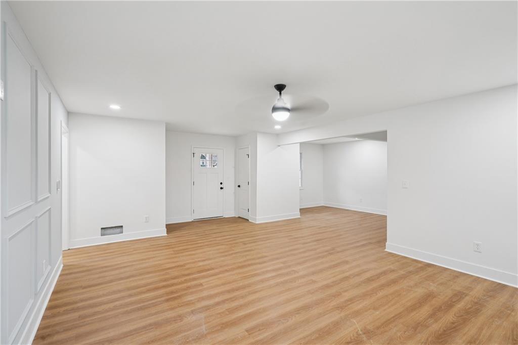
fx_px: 230
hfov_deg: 96.8
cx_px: 259
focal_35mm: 16
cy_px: 172
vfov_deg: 73.7
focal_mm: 16
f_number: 8
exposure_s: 1/4
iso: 400
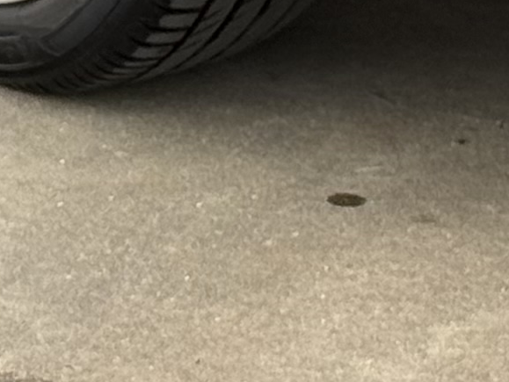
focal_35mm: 334
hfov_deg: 5.9
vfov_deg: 4.3
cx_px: 184
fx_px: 4914
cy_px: -847
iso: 80
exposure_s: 1/1222
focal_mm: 6.76
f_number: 1.78
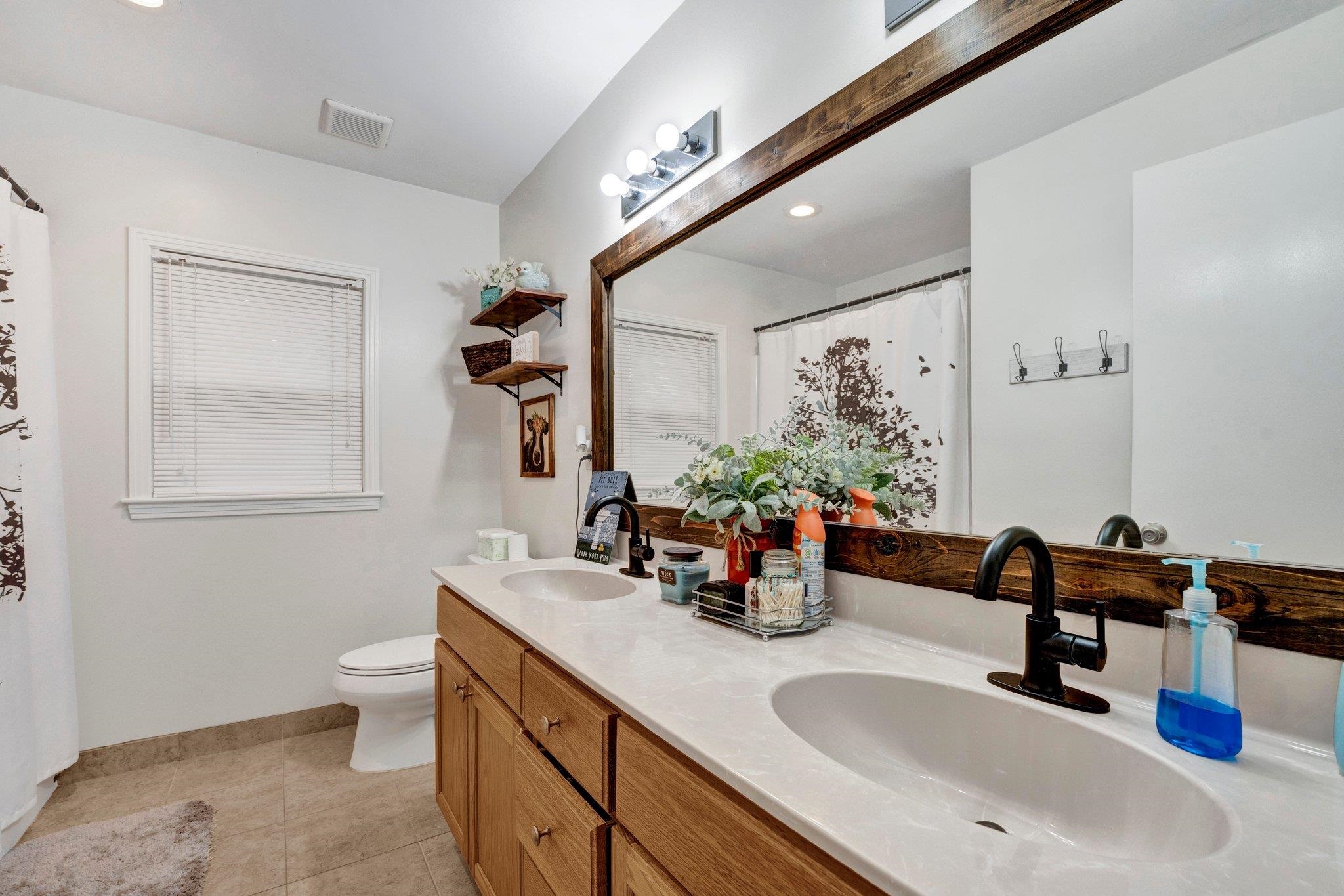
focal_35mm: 15
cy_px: 448
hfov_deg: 99.3
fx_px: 571
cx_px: 672
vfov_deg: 76.2
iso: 1000
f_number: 8
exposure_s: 1/60
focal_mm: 15.3
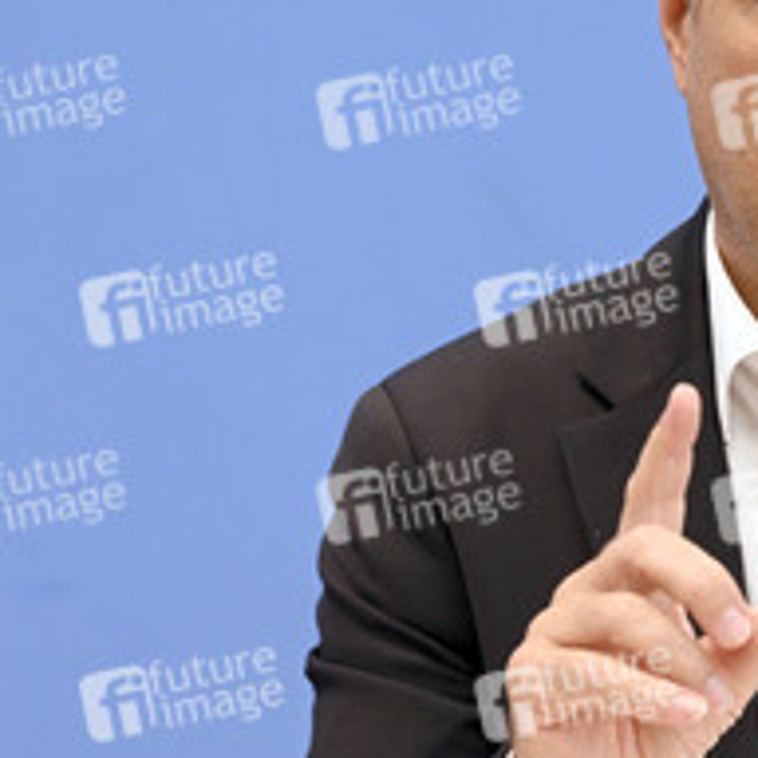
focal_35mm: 210
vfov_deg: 8.3
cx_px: 867
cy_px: 201
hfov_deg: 8.3
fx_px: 5203
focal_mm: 105
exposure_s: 1/500
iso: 3200
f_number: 5
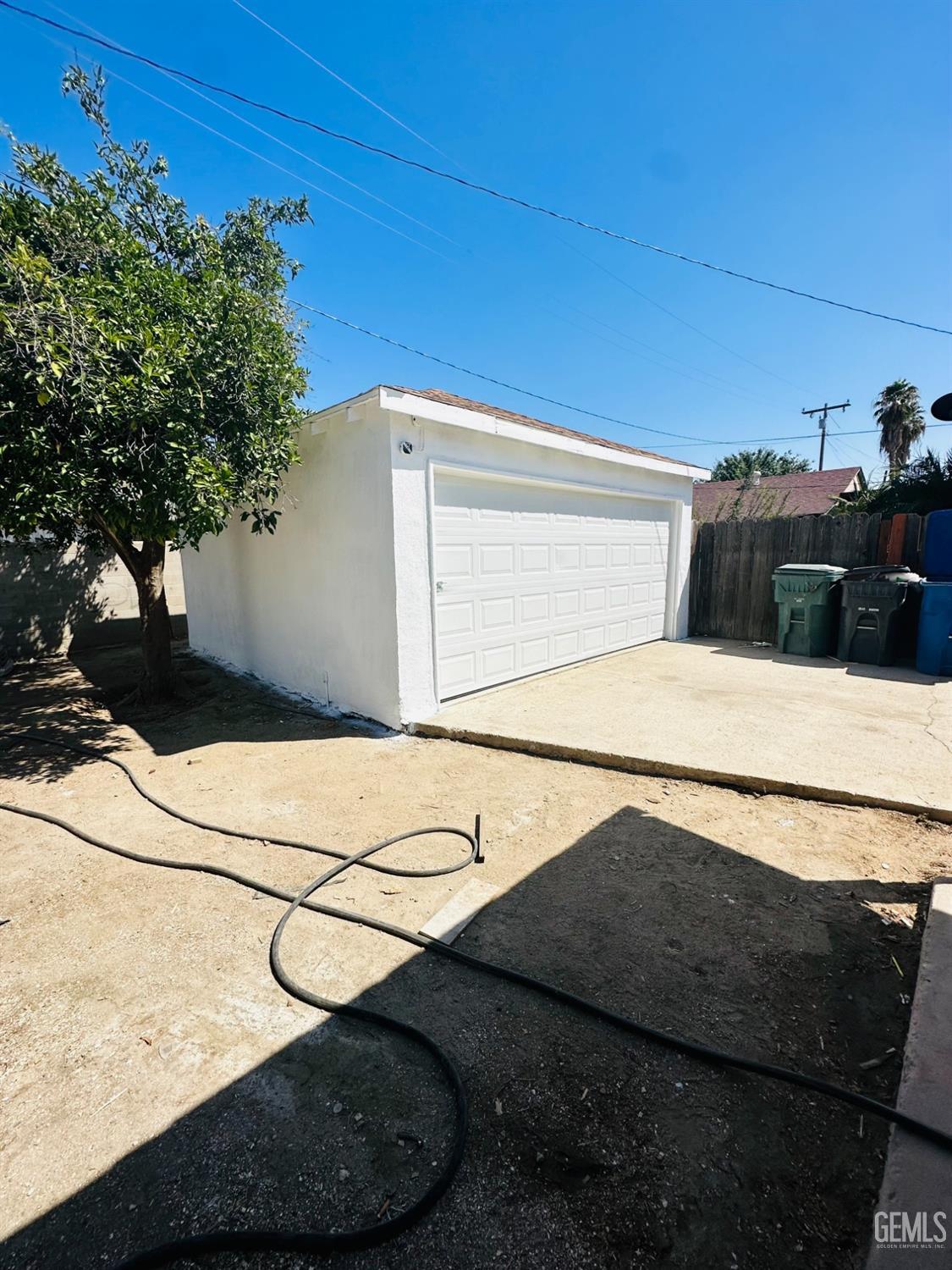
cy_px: 635
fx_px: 513
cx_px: 476
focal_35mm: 14
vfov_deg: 102.1
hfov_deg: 85.7
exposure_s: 1/5051
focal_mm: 2.22
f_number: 2.2
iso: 50
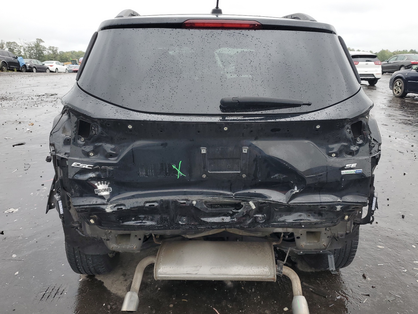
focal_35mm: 27
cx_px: 213
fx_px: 326
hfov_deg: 65.3
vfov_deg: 51.4
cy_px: 161
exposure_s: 1/238
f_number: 1.5
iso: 50
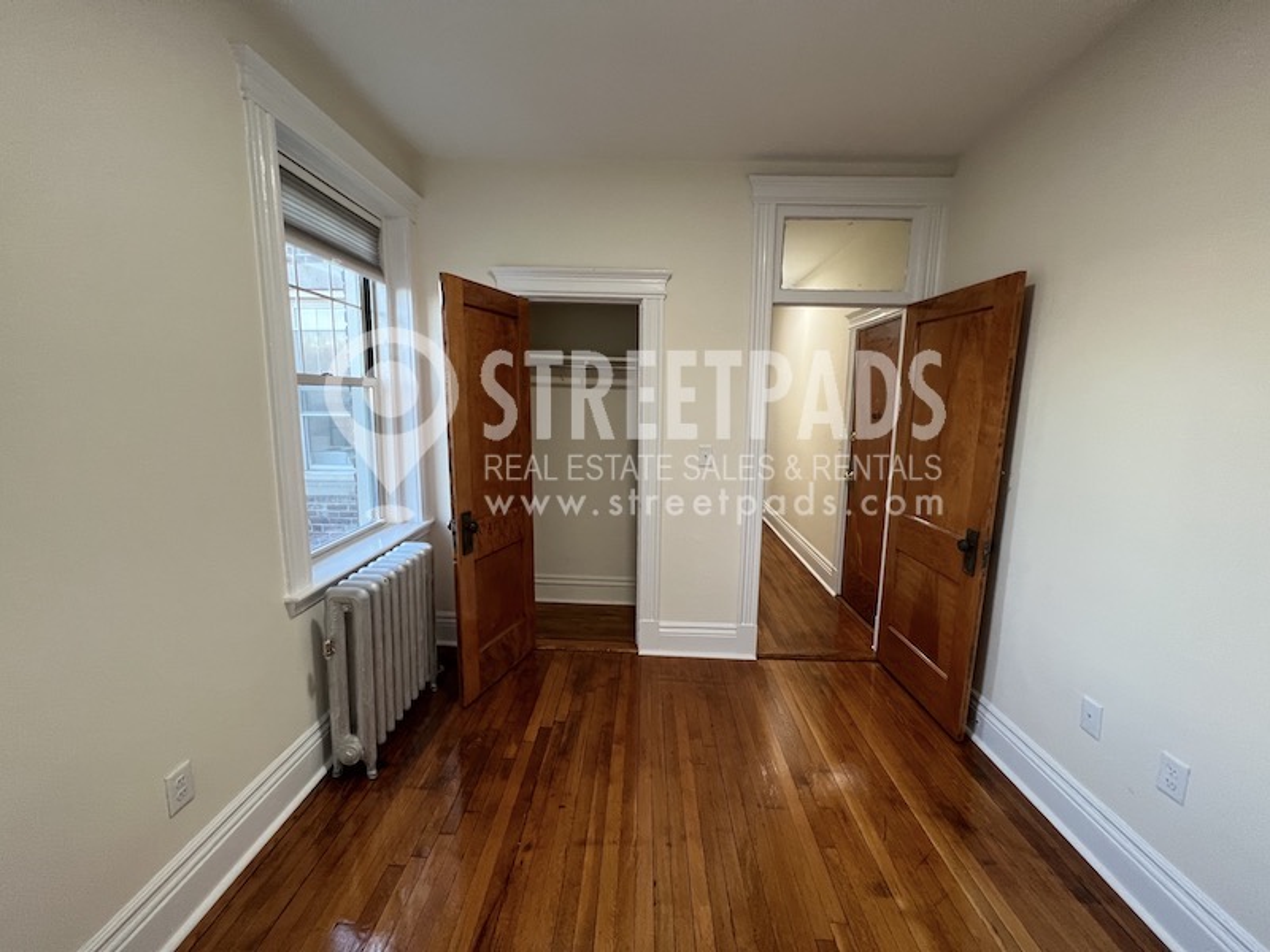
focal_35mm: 13
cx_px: 635
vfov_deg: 89.9
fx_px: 477
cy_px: 476
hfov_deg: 106.2
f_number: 1.8
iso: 160
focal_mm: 1.57
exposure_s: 1/60
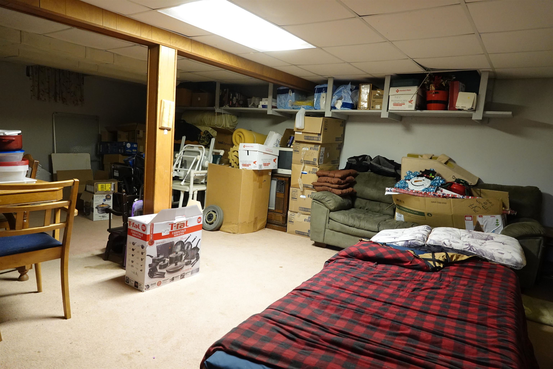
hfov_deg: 73.7
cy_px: 184
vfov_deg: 53.1
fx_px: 369
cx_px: 276
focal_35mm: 24
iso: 1250
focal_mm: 8.8
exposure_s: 1/30
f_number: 2.4
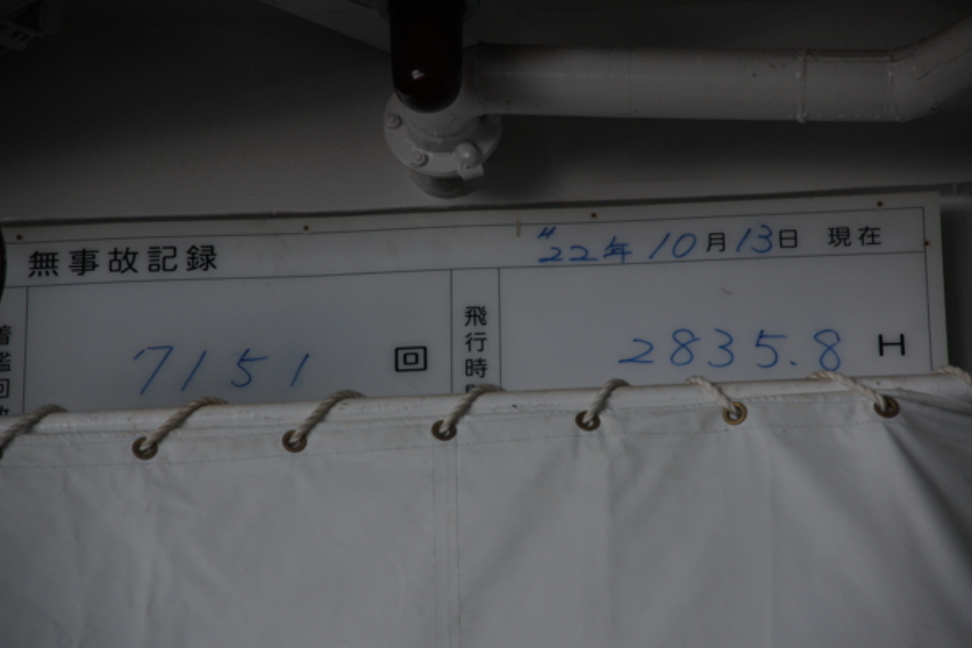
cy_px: 326
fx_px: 4912
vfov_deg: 7.5
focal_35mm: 182
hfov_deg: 11.3
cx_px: 487
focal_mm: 120
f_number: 5.6
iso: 250
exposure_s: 1/200
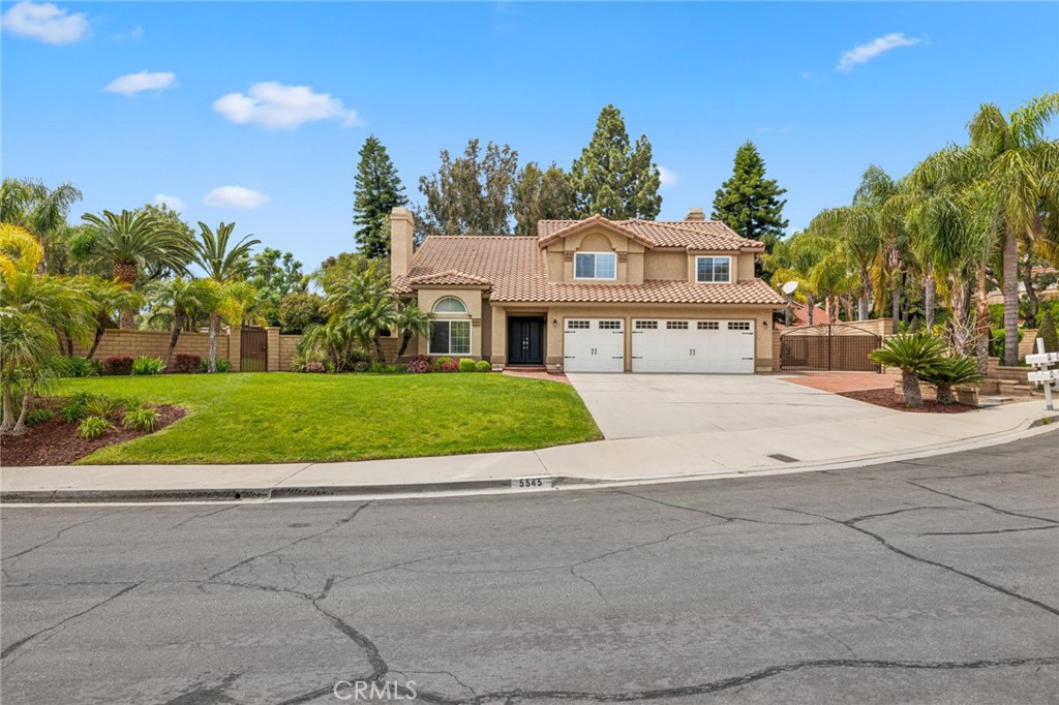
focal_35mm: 22
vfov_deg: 57.2
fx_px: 647
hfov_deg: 78.6
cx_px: 530
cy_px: 352
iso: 50
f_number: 7.1
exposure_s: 1/320
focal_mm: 22
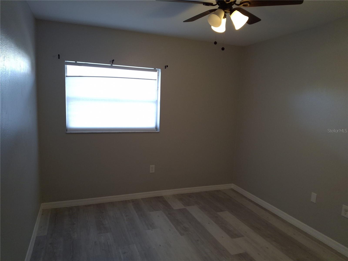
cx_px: 174
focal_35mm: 25
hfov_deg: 69.4
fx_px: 251
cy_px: 130
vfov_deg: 54.9
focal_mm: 4.69
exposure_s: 1/120
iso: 200
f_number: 1.8
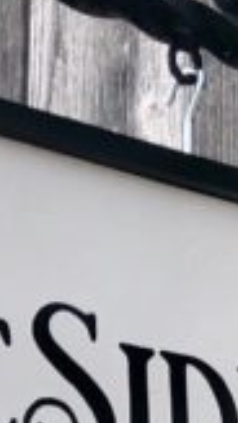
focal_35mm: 190
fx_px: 2136
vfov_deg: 10.6
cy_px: 789
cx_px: -316
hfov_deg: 6.1
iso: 20
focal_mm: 4
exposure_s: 1/2404
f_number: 1.8
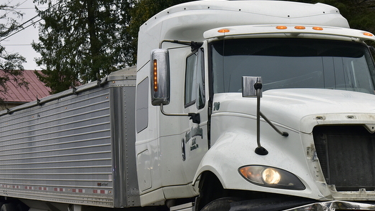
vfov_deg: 10.9
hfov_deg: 19.4
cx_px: 247
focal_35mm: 110
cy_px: 211
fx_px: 1094
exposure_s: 1/400
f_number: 10
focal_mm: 55
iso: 400
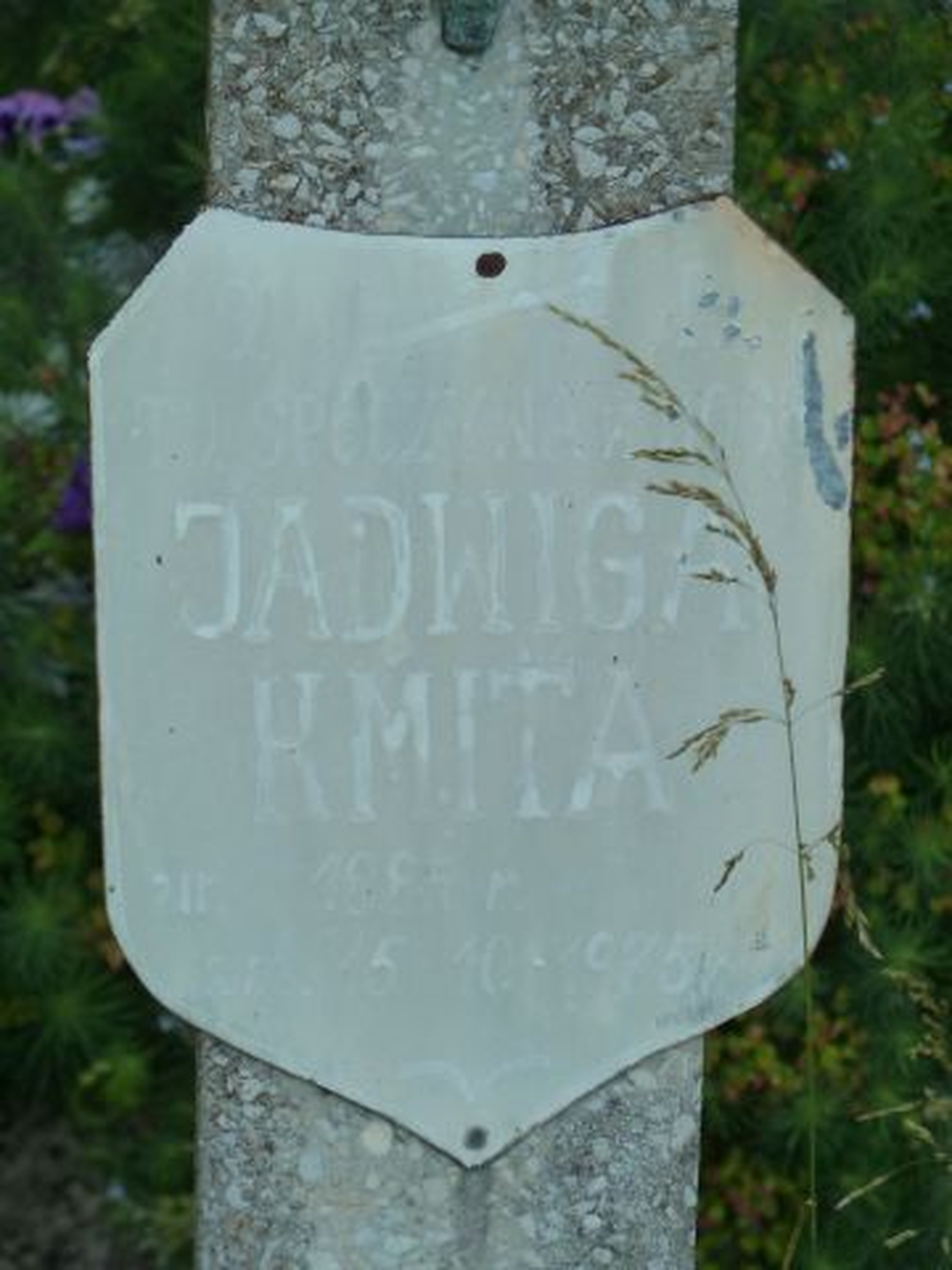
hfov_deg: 6.6
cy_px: 635
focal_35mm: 225
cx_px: 476
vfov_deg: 8.8
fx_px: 8251
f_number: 4.6
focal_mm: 37
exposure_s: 1/160
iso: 125
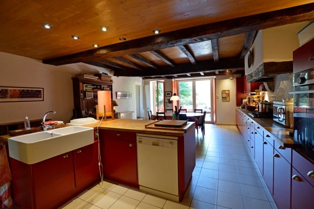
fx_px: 131
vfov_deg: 77.2
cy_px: 104
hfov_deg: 100.5
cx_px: 157
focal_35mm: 15
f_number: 3.5
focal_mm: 10
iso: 800
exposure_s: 1/60
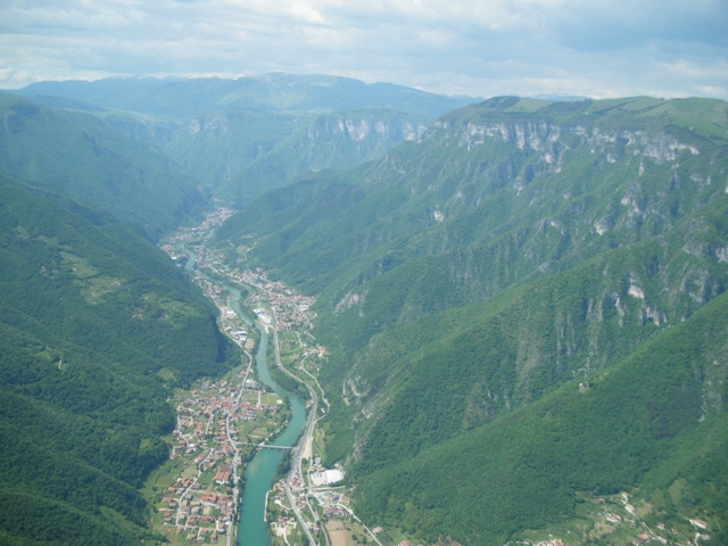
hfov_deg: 51.4
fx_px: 757
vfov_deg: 39.7
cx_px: 364
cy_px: 273
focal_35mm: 36
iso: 100
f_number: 3.5
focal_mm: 6.3
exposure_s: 1/640
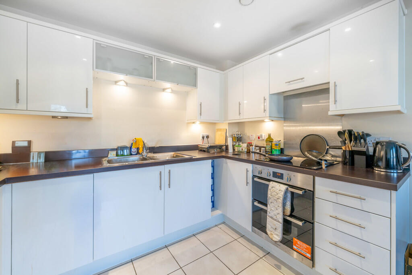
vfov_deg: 81.2
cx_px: 206
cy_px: 138
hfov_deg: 104.2
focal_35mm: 14
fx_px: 160
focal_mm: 14
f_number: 9
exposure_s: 1/10
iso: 320
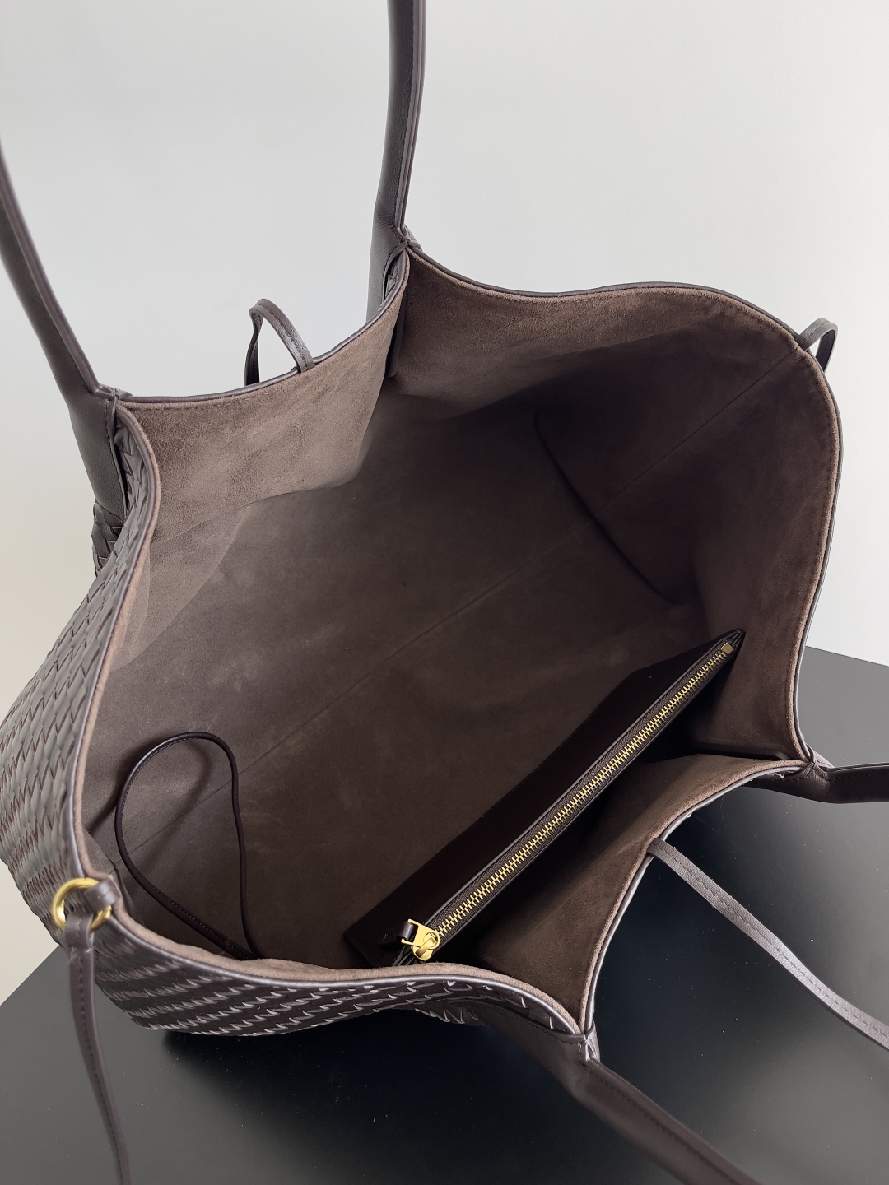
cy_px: 592
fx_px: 890
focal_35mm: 26
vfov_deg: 67.3
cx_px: 444
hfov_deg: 53.1
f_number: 1.6
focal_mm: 5.1
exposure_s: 1/121
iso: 32
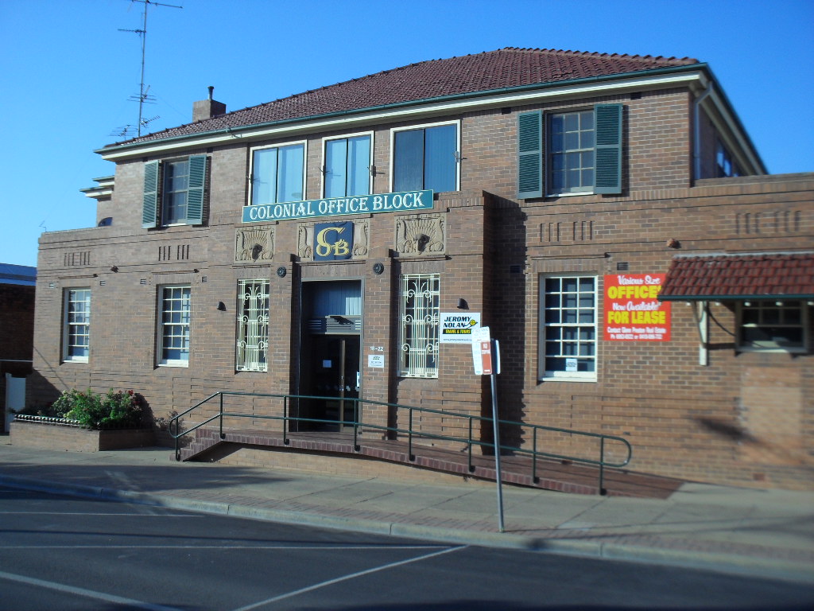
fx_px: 823
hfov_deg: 52.6
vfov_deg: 40.7
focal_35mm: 35
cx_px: 407
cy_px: 306
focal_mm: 6.3
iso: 100
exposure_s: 1/180
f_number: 8.4
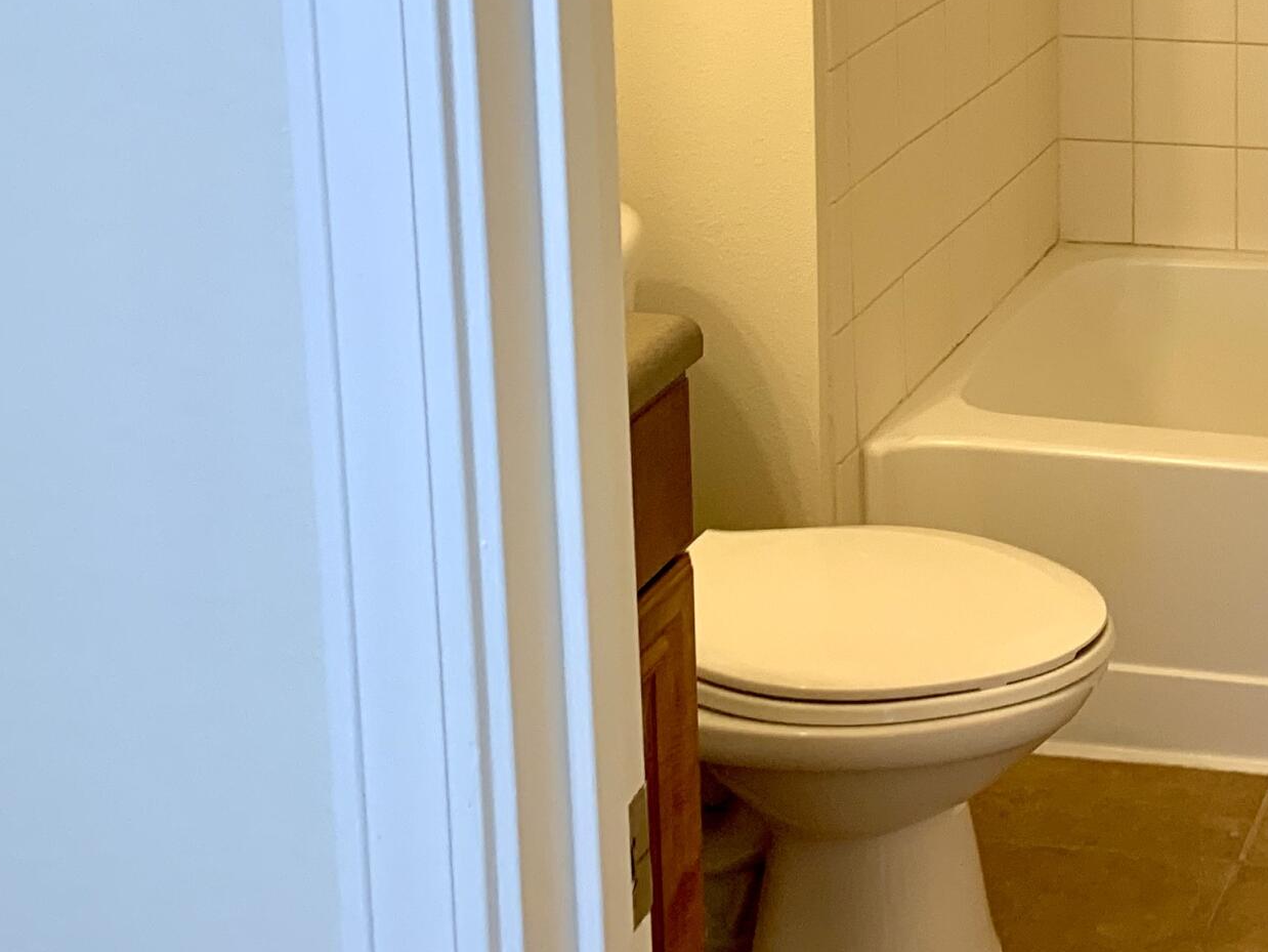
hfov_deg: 27.9
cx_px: 1405
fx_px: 2308
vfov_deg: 21.8
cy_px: -139
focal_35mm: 63
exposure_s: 1/60
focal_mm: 4.25
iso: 64
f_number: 1.8
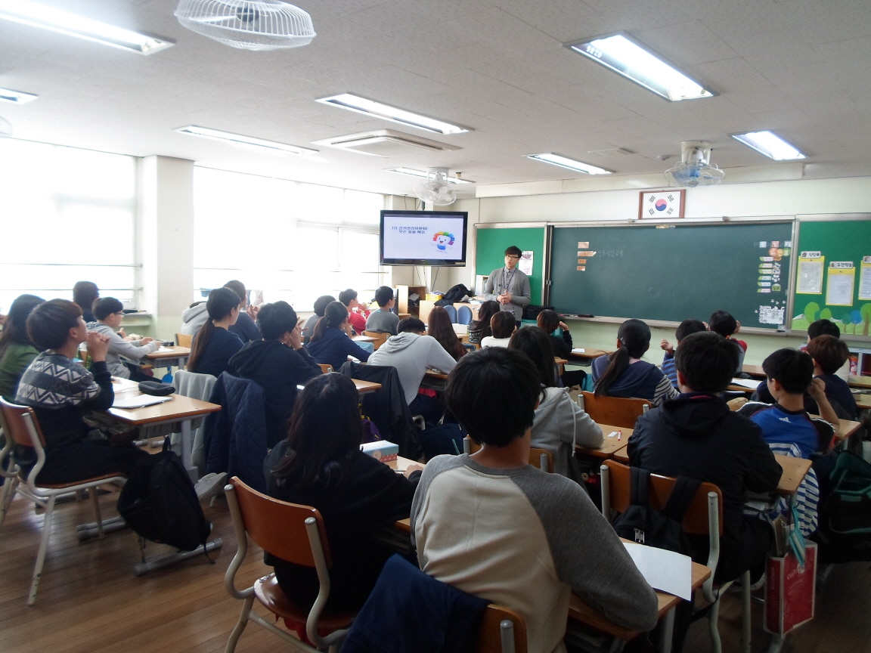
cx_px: 436
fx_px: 629
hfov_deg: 69.4
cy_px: 326
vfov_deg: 54.9
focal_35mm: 25
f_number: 2.5
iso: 160
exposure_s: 1/30
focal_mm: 4.5
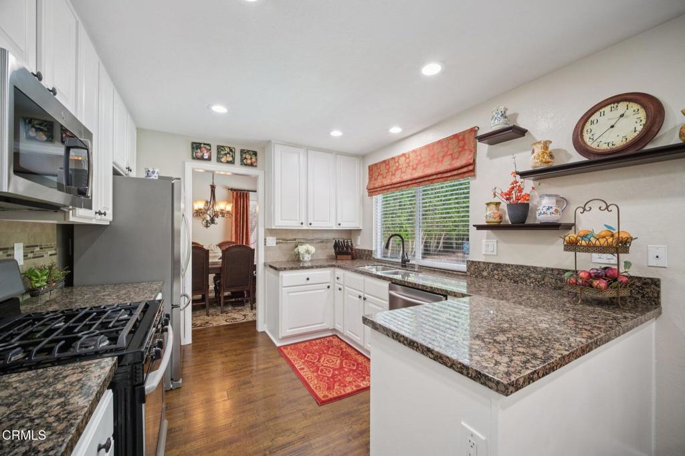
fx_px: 266
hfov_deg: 104.3
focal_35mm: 14
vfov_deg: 81.2
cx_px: 342
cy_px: 228
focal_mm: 9
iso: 250
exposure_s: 1/18
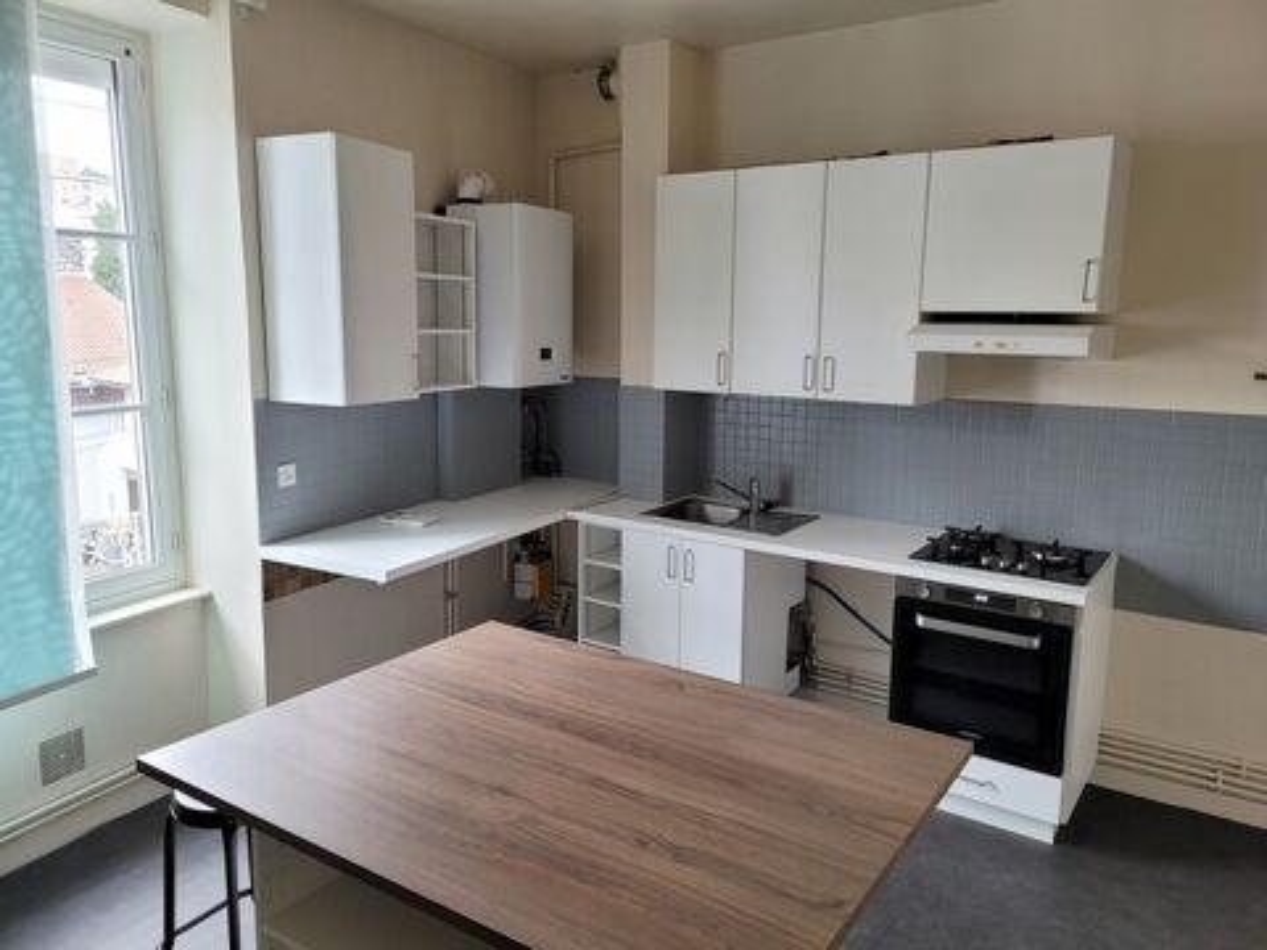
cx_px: 634
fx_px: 952
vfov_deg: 53.1
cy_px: 475
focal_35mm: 26
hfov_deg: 67.3
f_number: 1.8
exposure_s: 1/100
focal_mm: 5.4
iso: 160
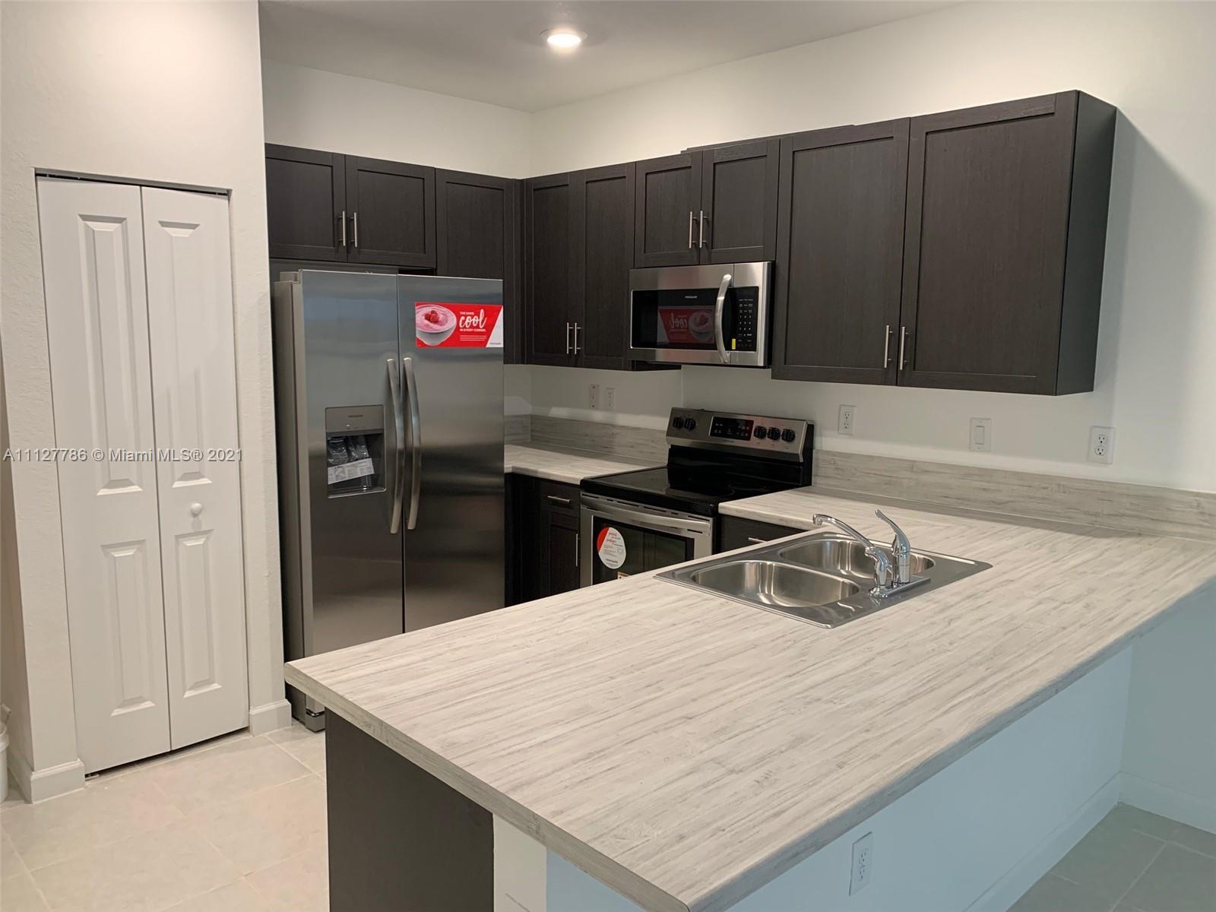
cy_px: 456
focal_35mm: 26
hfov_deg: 67.3
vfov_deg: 53.1
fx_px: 913
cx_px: 608
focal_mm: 4.25
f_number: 1.8
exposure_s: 1/60
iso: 125
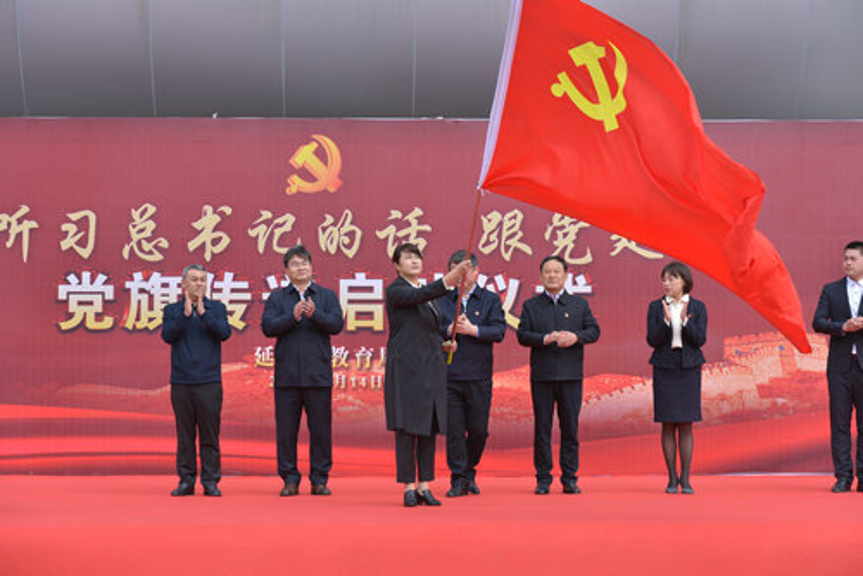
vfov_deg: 14.4
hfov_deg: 21.4
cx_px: 432
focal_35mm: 95
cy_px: 288
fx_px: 2279
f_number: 5.6
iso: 100
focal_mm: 95
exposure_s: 1/200
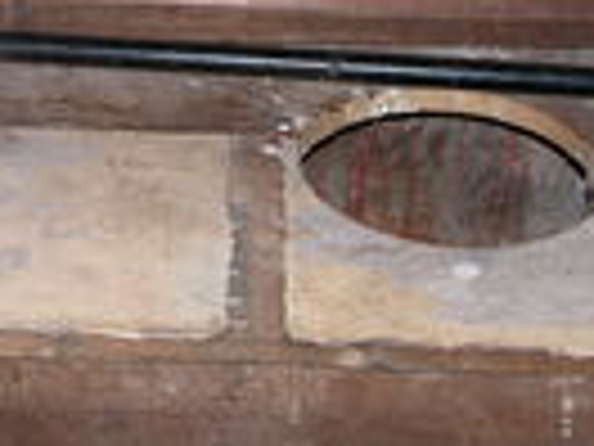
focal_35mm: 106
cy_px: 86
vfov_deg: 13.9
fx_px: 1819
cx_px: 68
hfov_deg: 18.3
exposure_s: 1/60
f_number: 2.8
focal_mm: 8.9
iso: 100
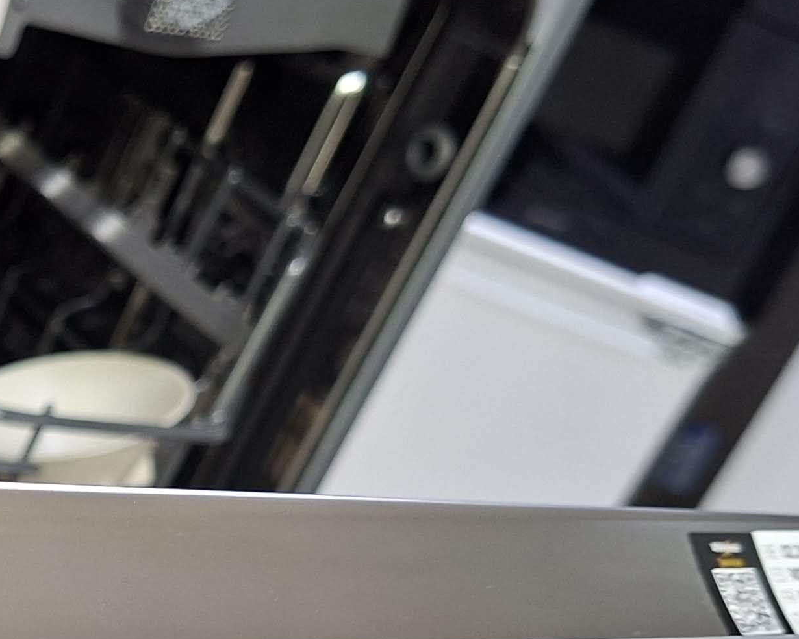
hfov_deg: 23.6
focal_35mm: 73
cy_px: 623
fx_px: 1726
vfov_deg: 20.4
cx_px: -184
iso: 250
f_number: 1.8
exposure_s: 1/50
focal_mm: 5.54
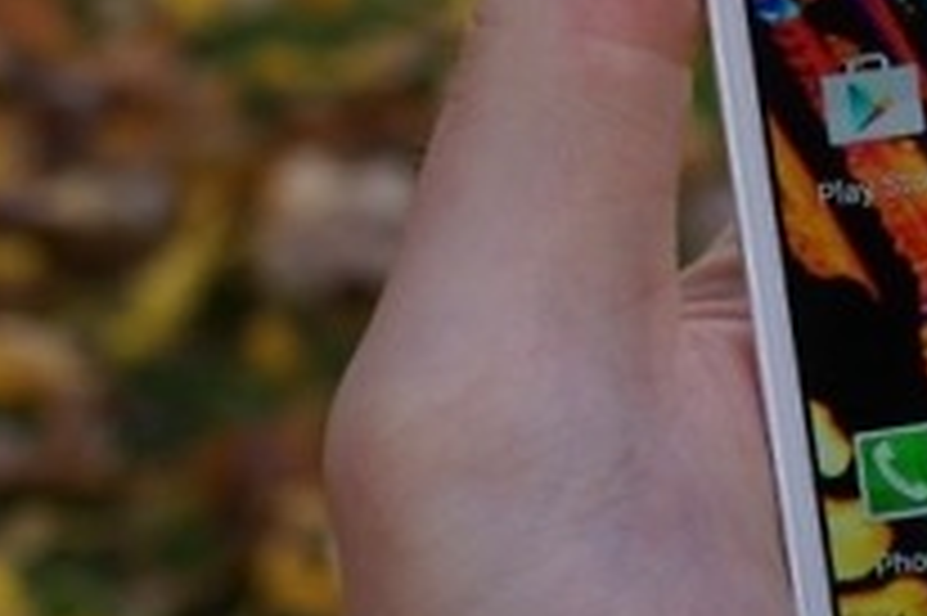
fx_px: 4322
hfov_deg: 11.5
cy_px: -193
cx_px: 1593
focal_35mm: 168
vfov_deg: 8.1
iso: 100
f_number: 5.6
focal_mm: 30
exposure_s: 1/80
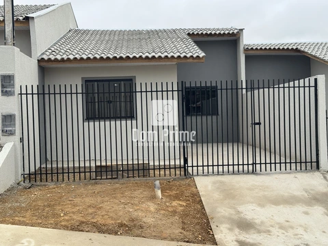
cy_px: 123
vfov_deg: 30.3
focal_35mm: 48
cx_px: 164
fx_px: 455
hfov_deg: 39.7
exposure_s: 1/121
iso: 50
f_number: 1.78
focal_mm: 6.76
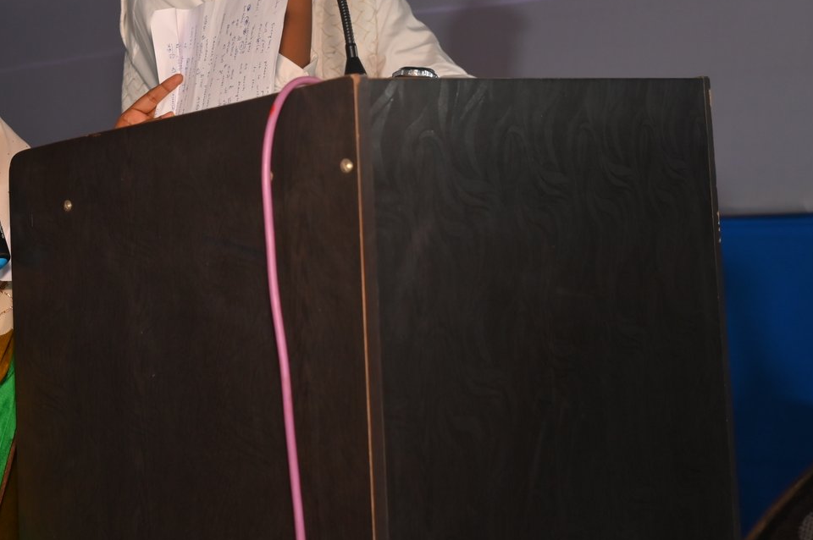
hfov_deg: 36.7
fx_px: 1173
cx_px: 148
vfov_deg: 25.2
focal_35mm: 52
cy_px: 68
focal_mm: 26
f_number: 4.5
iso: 800
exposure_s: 1/100
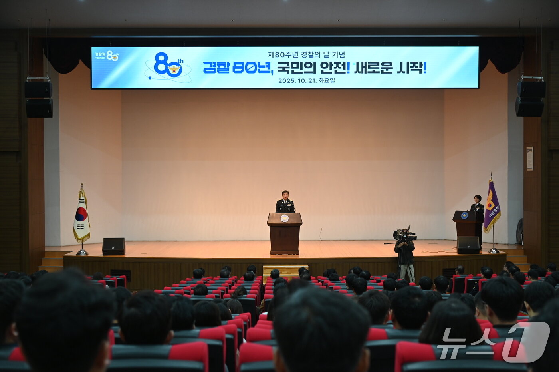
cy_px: 186
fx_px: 745
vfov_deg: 28.0
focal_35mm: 48
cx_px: 280
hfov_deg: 41.1
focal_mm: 48
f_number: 4
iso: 800
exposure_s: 1/125
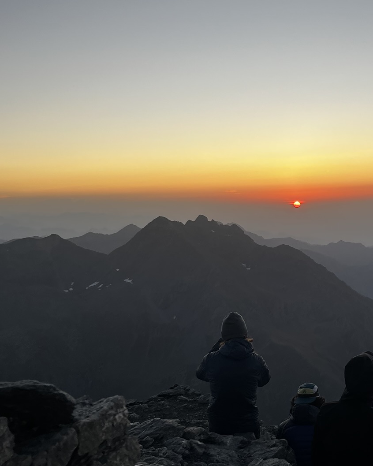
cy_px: 268
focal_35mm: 48
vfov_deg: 38.7
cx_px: 289
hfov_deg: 30.8
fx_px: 662
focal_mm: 5.1
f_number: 1.6
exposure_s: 1/532
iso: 50
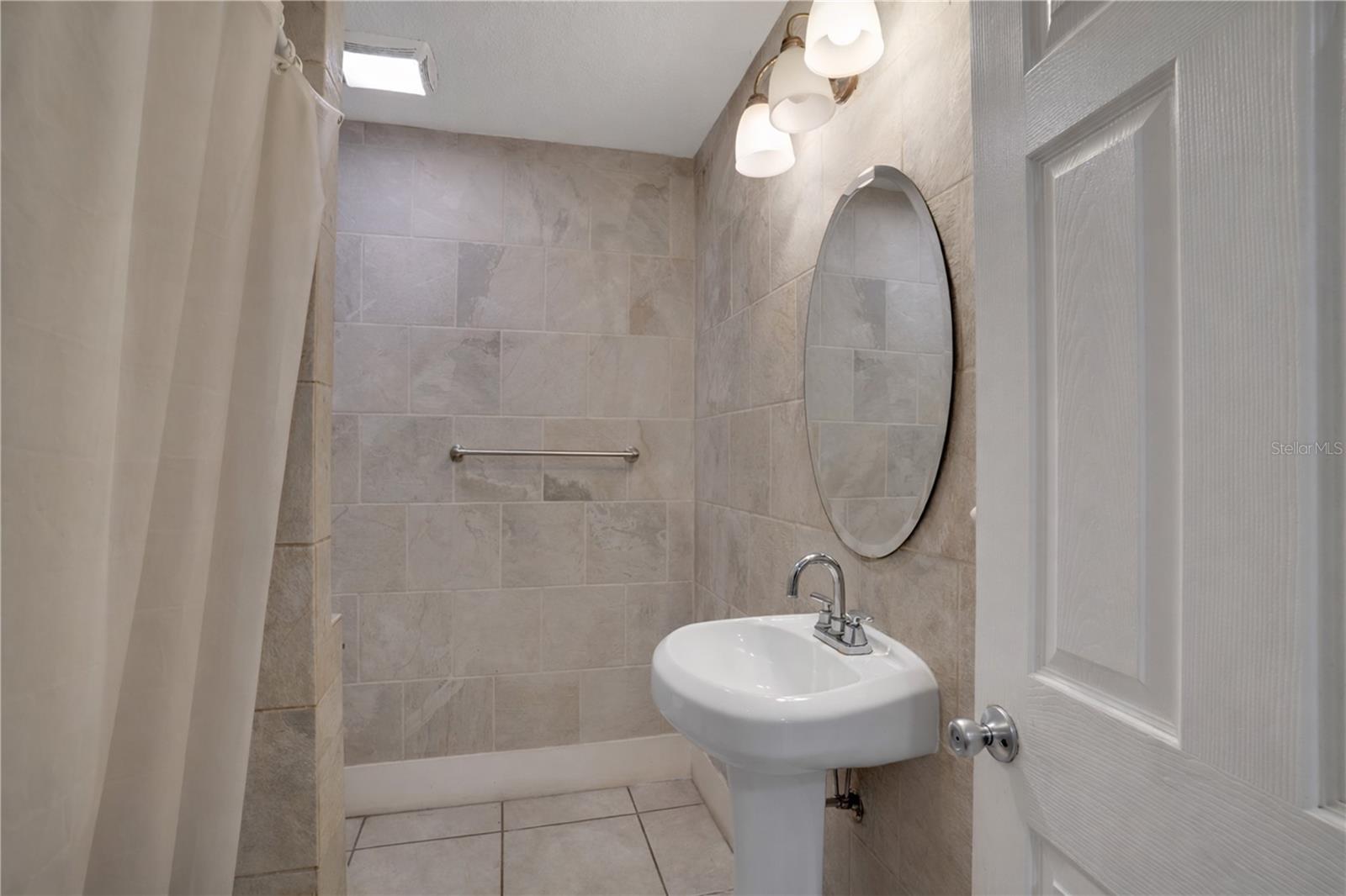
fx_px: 635
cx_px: 673
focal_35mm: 17
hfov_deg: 93.3
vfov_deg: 70.4
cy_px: 448
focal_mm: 17
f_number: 8
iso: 640
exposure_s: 1/350
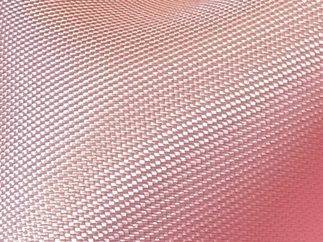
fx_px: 1744
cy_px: 509
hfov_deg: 8.3
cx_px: 1089
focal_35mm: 187
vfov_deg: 7.6
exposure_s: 1/112
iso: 32
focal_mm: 4.25
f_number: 1.8
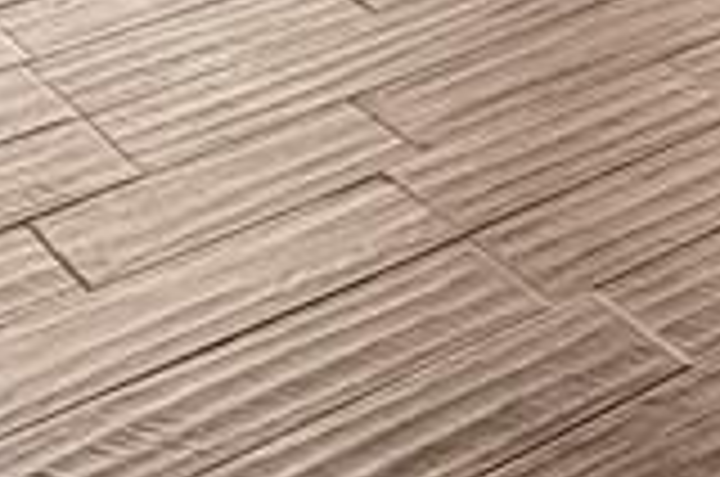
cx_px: 1314
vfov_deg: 9.3
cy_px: -1044
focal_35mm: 109
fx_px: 2176
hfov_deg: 15.9
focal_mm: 17
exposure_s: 2.5
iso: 250
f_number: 8
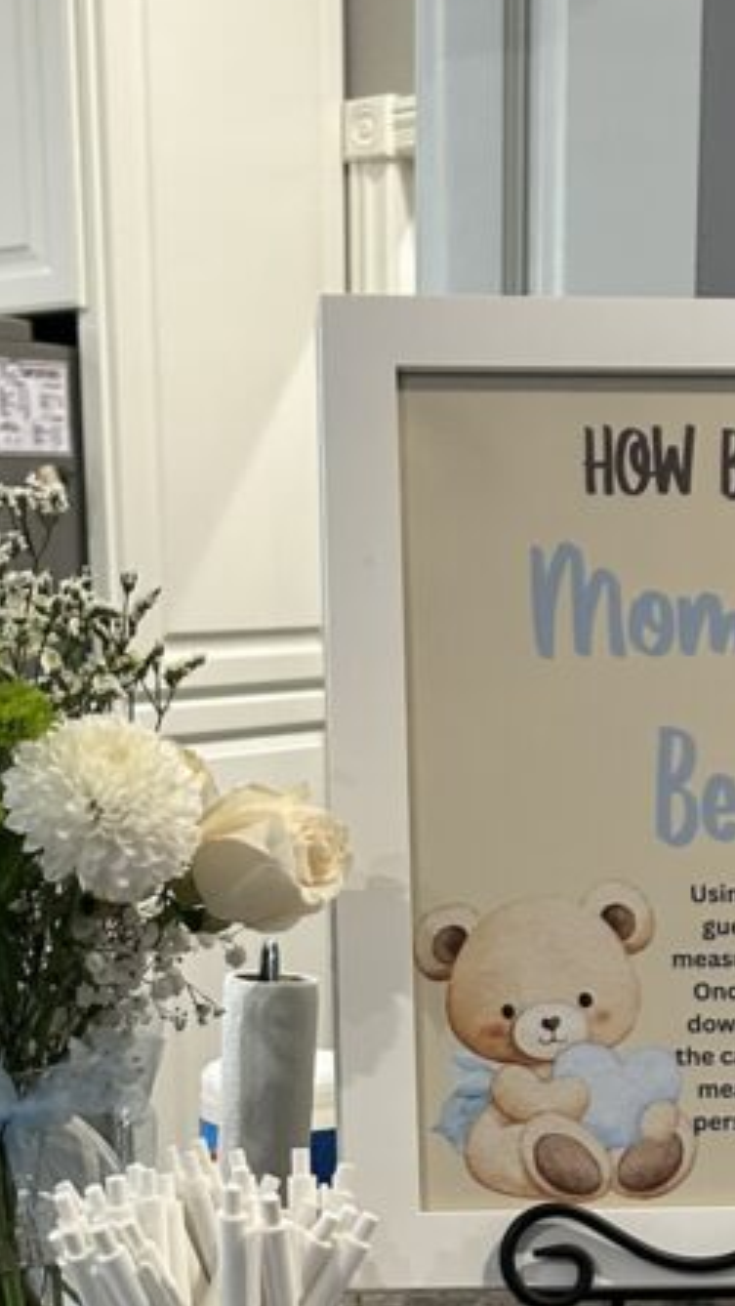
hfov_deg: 18.5
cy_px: 1171
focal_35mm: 65
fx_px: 2251
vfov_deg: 30.9
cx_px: 269
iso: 200
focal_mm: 5.7
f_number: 1.5
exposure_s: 1/60
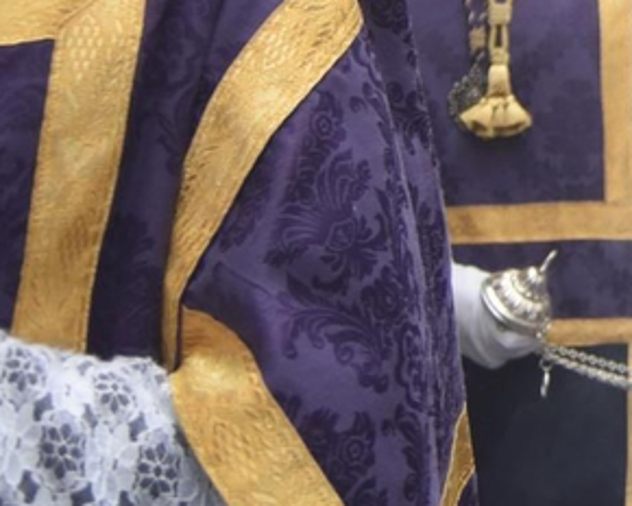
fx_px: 2806
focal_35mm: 150
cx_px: 1268
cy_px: -504
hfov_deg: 11.5
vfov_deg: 9.6
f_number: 5.6
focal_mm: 29
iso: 640
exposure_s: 1/320
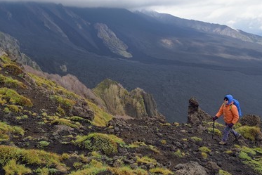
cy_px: 85
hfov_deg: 67.3
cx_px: 124
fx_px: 197
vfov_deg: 48.0
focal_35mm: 27
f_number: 10
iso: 200
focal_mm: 24
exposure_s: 1/250
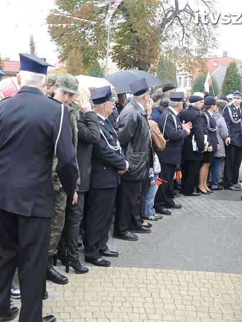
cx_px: 80
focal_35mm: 46
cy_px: 161
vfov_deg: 41.4
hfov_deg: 31.5
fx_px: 426
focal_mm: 21
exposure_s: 1/125
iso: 800
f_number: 5.6
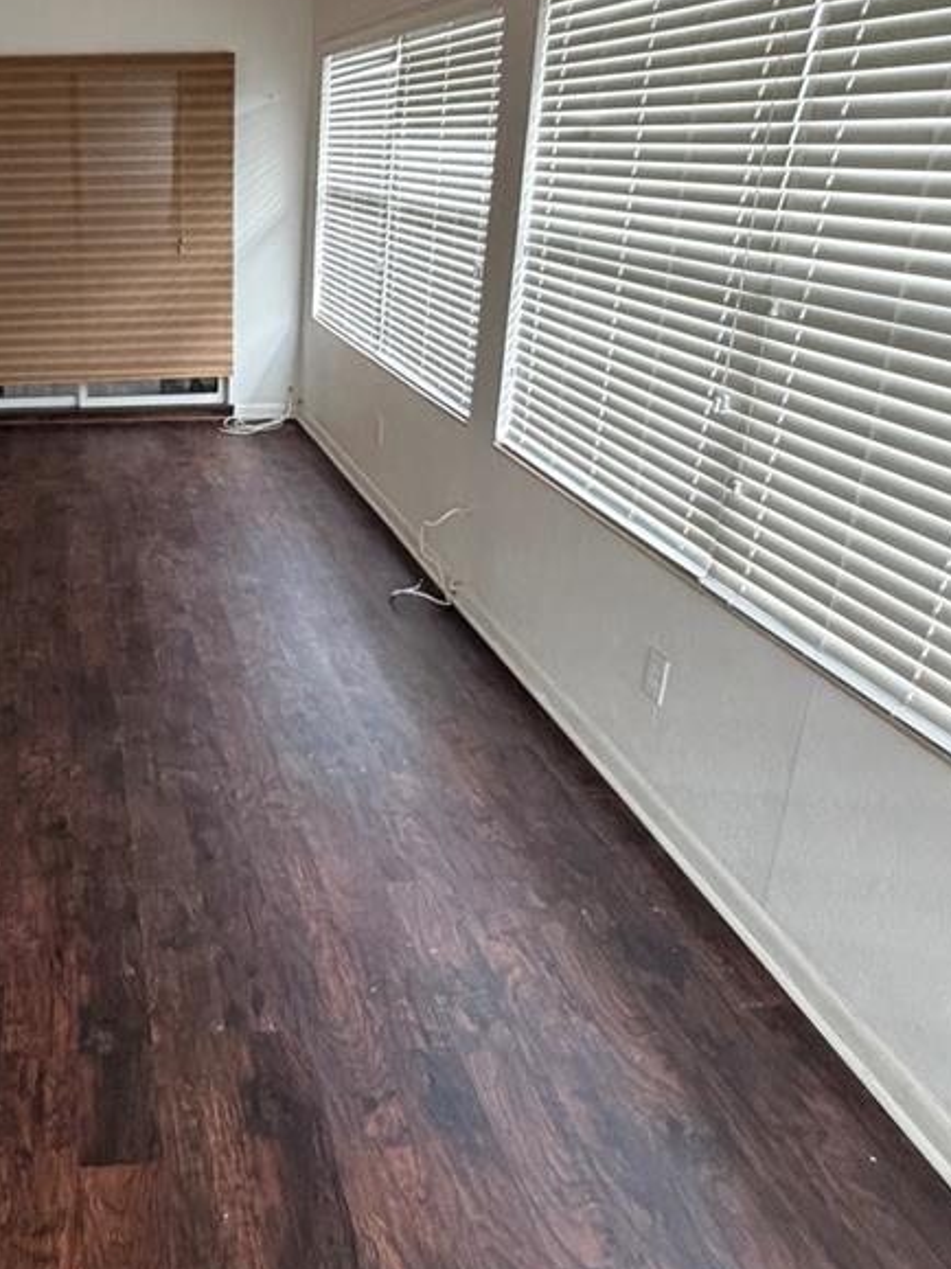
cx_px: 127
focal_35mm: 29
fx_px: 1063
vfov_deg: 61.2
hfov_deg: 44.6
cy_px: 508
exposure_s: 1/60
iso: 400
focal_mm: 2.22
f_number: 2.2
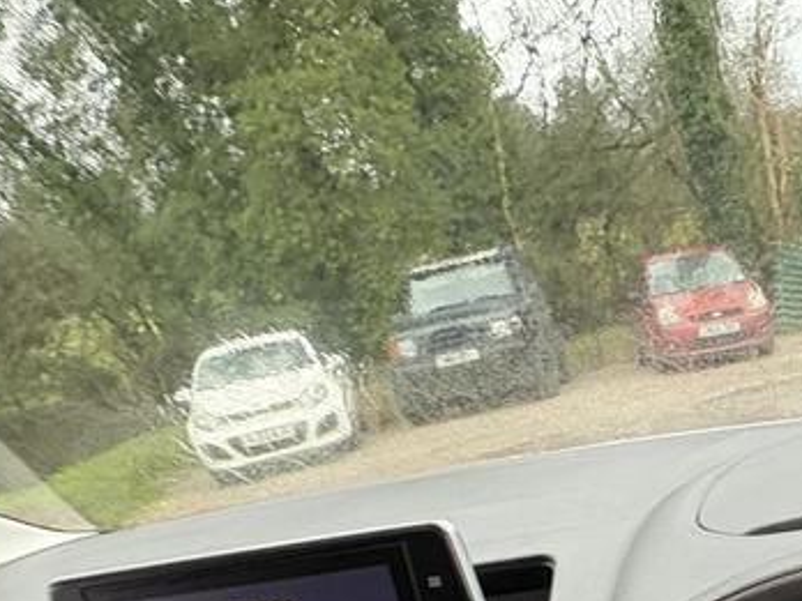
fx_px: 834
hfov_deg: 45.7
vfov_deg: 31.6
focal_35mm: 36
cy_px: 760
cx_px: 744
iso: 400
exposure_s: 1/60
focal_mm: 2.22
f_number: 2.2
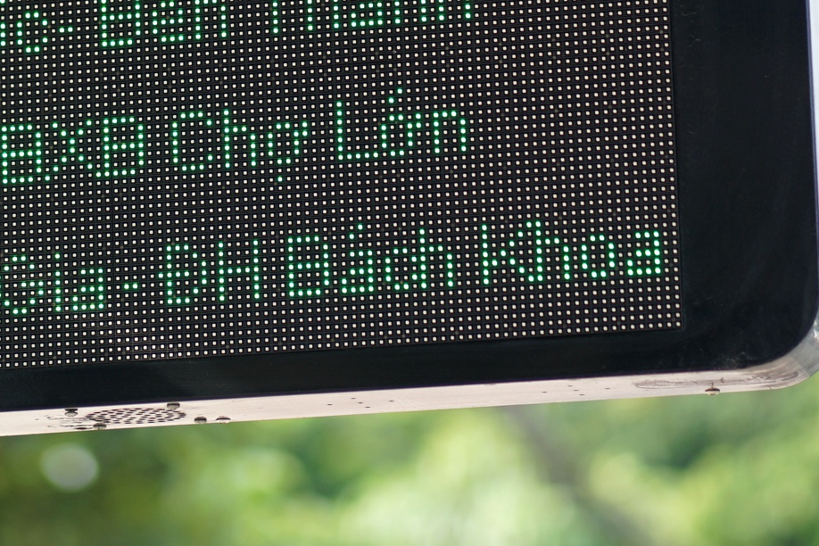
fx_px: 5391
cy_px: 50
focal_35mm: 237
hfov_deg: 8.7
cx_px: 84
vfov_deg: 5.8
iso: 125
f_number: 1.8
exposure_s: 1/640
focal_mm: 85
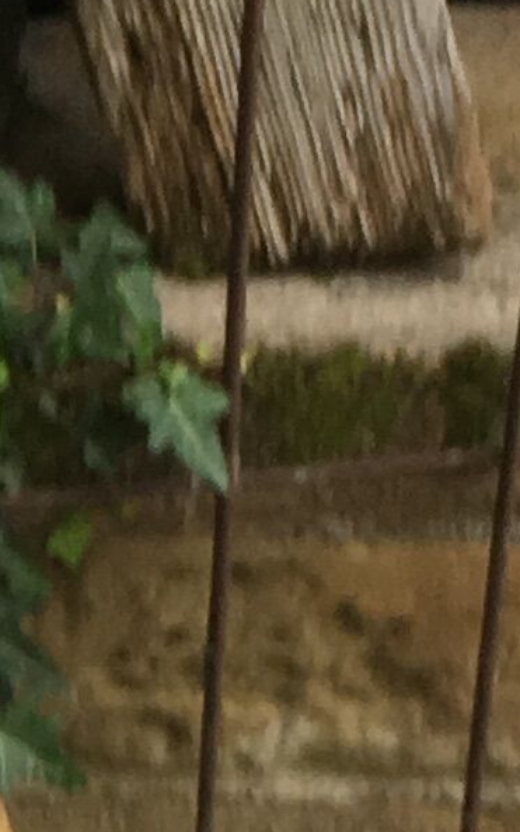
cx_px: -708
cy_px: 1128
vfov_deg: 9.8
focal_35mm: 209
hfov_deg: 6.0
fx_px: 4736
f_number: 2.2
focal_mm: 4.15
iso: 32
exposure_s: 1/50
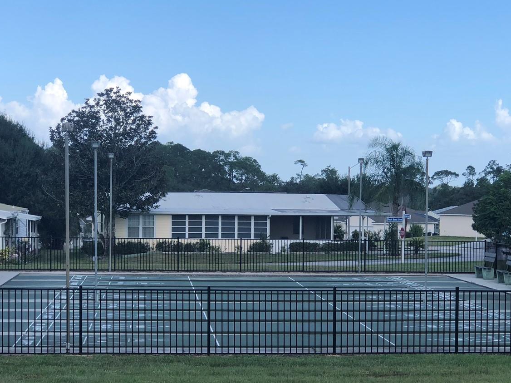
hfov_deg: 24.1
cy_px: 236
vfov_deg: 18.2
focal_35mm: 81
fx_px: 1195
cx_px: 280
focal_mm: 6.6
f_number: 2.8
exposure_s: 1/495
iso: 20
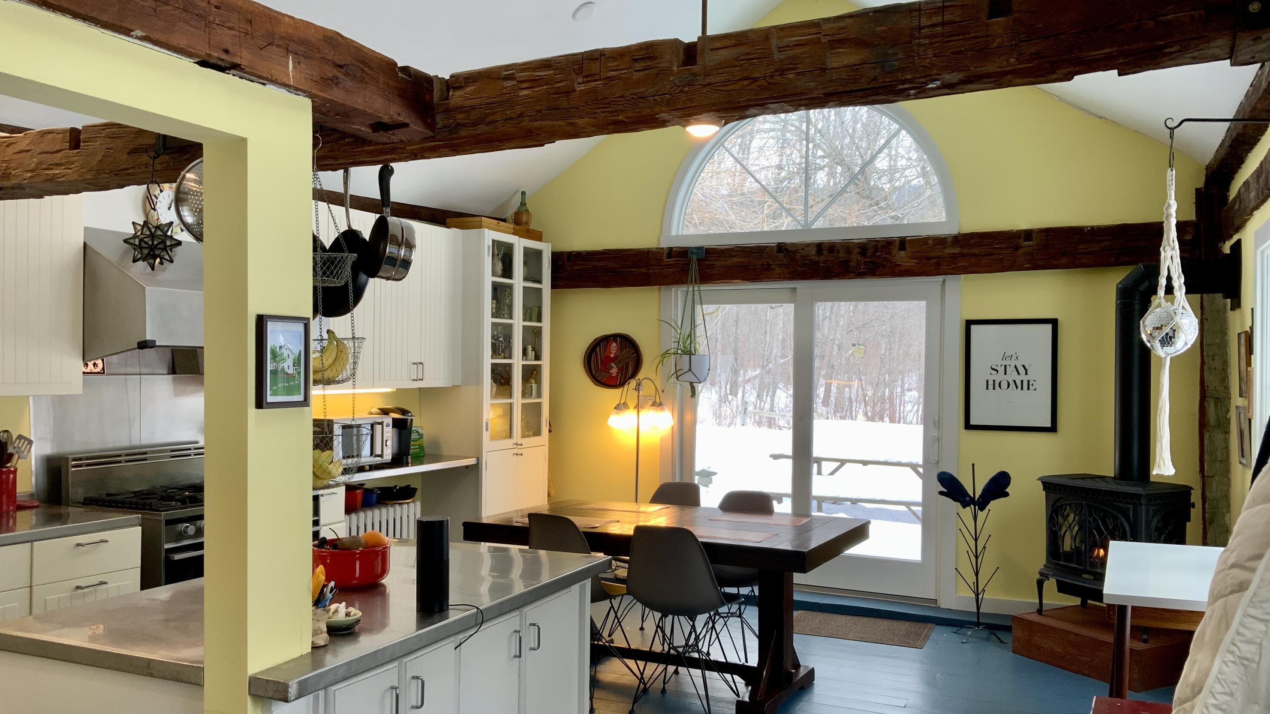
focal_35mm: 32
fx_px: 1078
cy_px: 381
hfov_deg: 61.0
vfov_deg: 36.7
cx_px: 631
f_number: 1.8
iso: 40
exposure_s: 1/120
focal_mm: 3
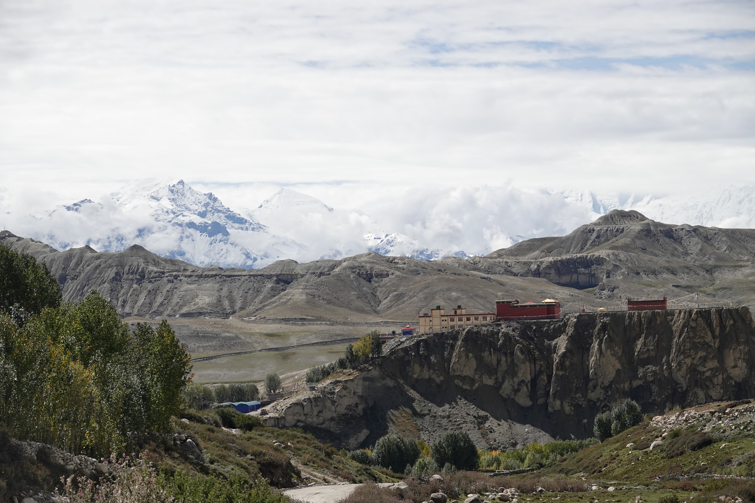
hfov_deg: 15.6
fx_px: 2747
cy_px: 252
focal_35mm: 131
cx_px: 378
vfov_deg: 10.5
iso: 100
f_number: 4
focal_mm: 47.94
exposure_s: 1/1250
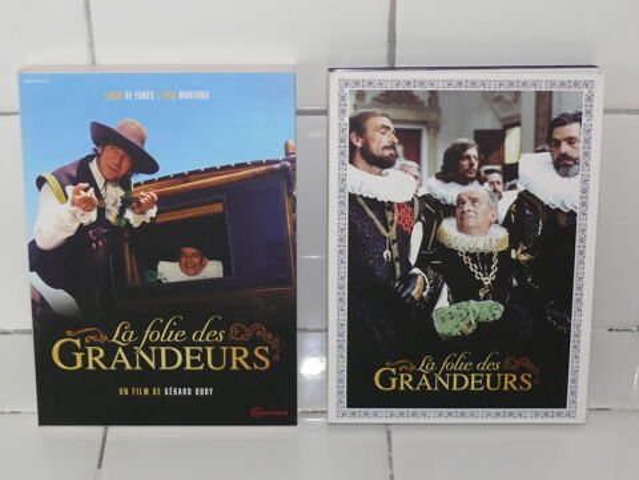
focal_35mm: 75
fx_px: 1384
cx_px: 320
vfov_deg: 19.6
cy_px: 240
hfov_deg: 26.0
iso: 100
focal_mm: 12.5
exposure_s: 1/30
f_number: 3.2
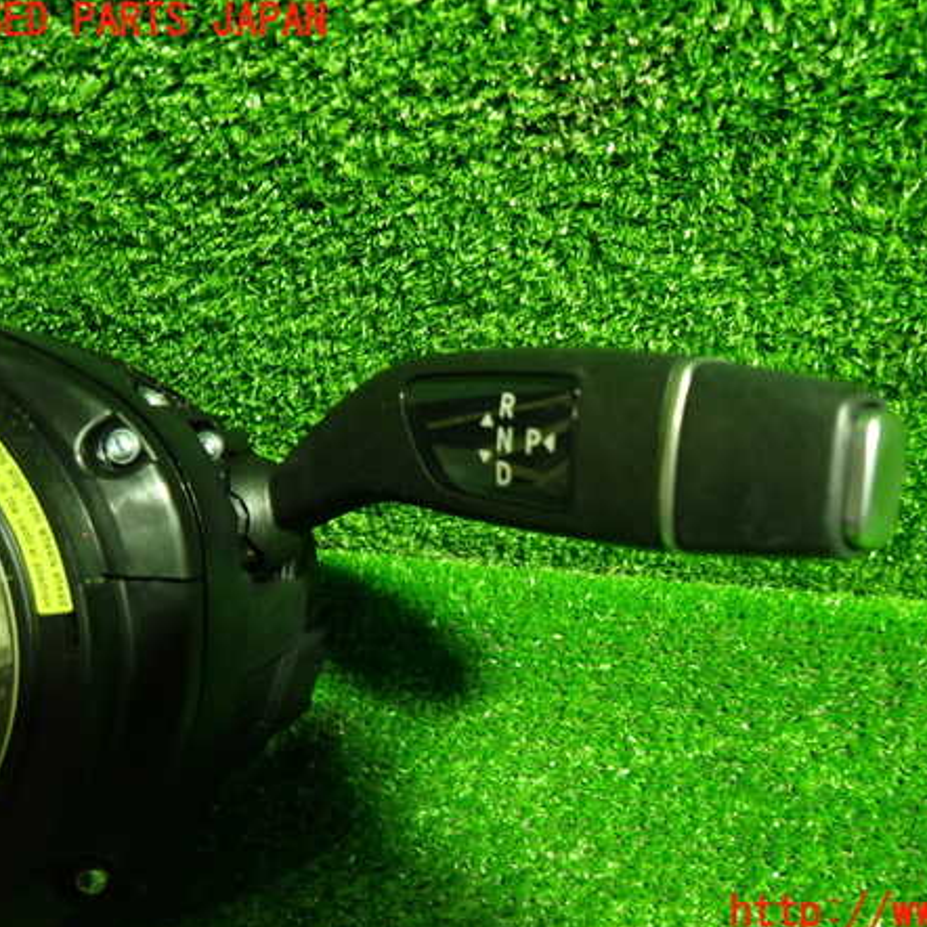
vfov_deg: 54.0
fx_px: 909
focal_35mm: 30
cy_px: 468
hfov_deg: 53.5
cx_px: 575
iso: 400
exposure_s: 1/30
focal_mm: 4.5
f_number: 2
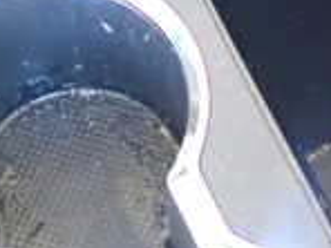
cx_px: 456
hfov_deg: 15.2
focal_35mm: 122
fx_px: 1167
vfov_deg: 12.1
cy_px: 85
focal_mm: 5.4
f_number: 2.3
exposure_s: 1/25
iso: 800
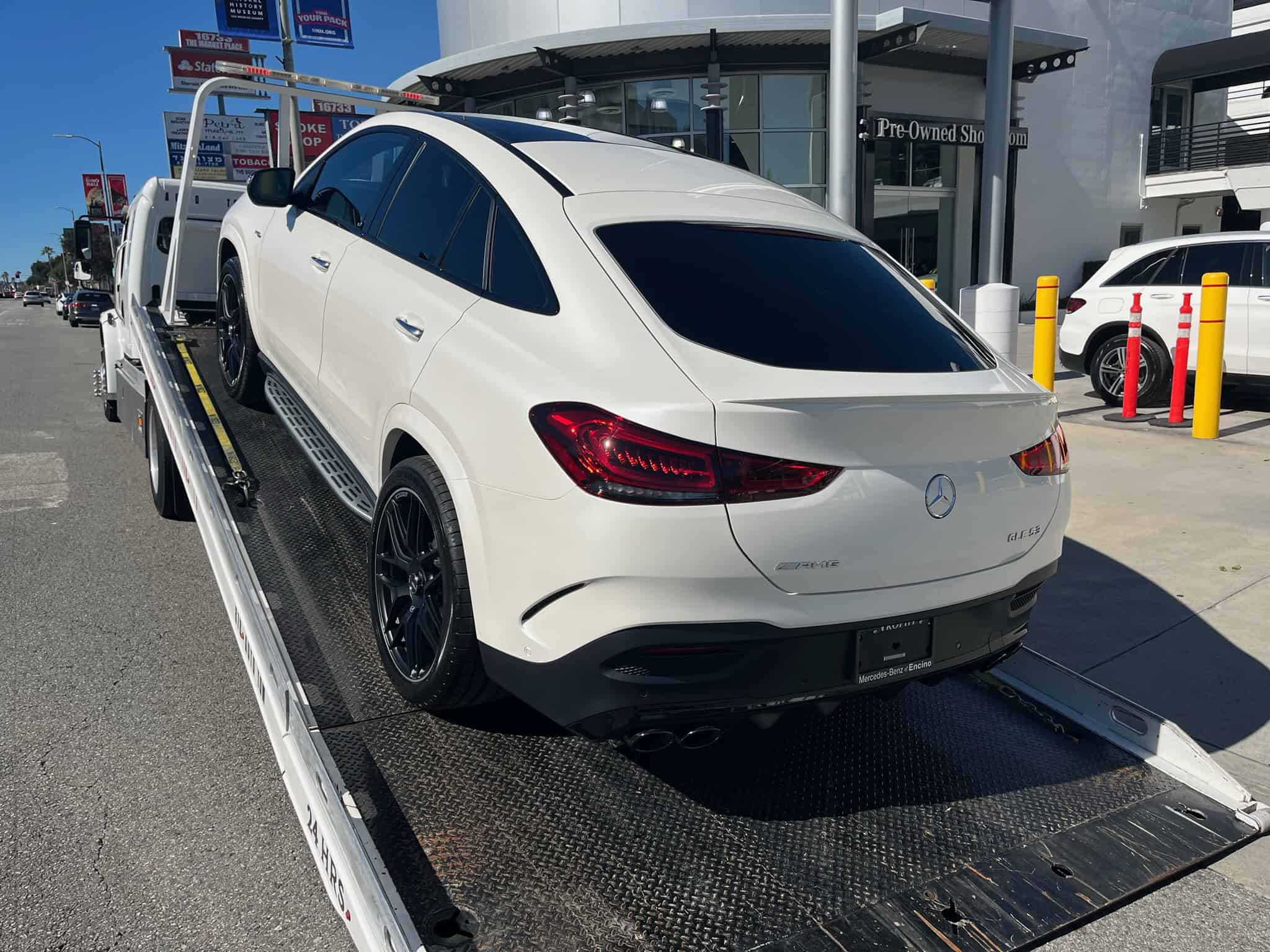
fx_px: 954
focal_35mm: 26
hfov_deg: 67.3
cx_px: 635
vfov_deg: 53.1
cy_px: 476
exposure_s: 1/7353
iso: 50
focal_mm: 5.1
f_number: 1.6
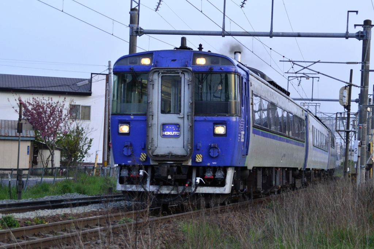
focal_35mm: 105
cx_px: 187
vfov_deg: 13.0
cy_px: 124
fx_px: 1090
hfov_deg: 19.5
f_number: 5
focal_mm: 70
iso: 800
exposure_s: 1/400
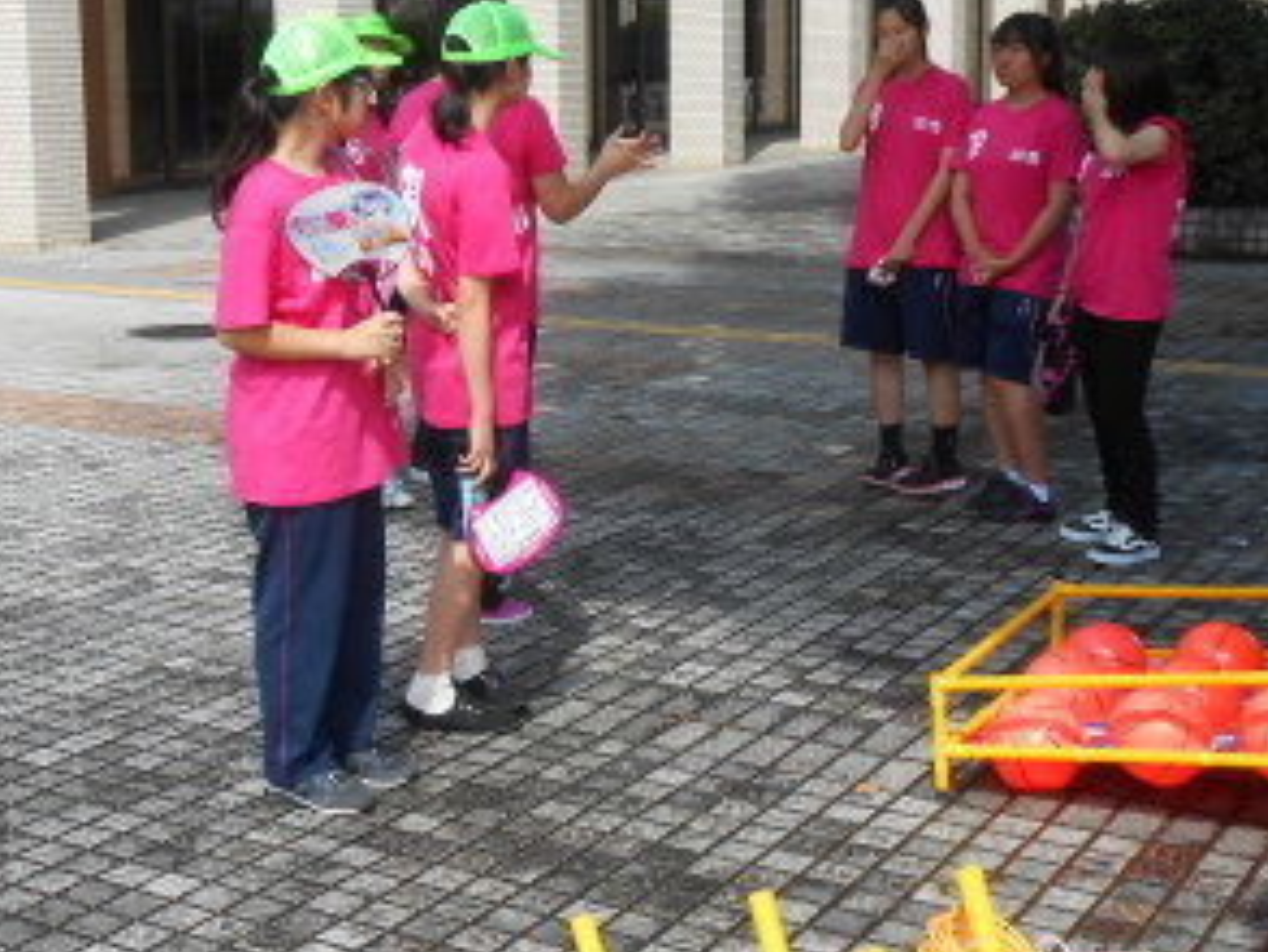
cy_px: 392
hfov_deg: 33.1
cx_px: 485
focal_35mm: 58
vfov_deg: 25.2
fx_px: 2125
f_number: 3.9
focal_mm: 6
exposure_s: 1/250
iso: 80
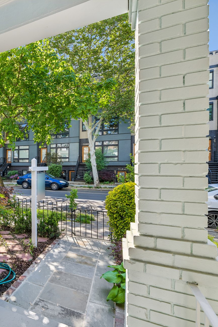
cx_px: -4
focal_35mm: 22
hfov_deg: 46.9
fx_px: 200
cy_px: 171
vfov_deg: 78.5
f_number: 8
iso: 100
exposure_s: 1/50
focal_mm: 14
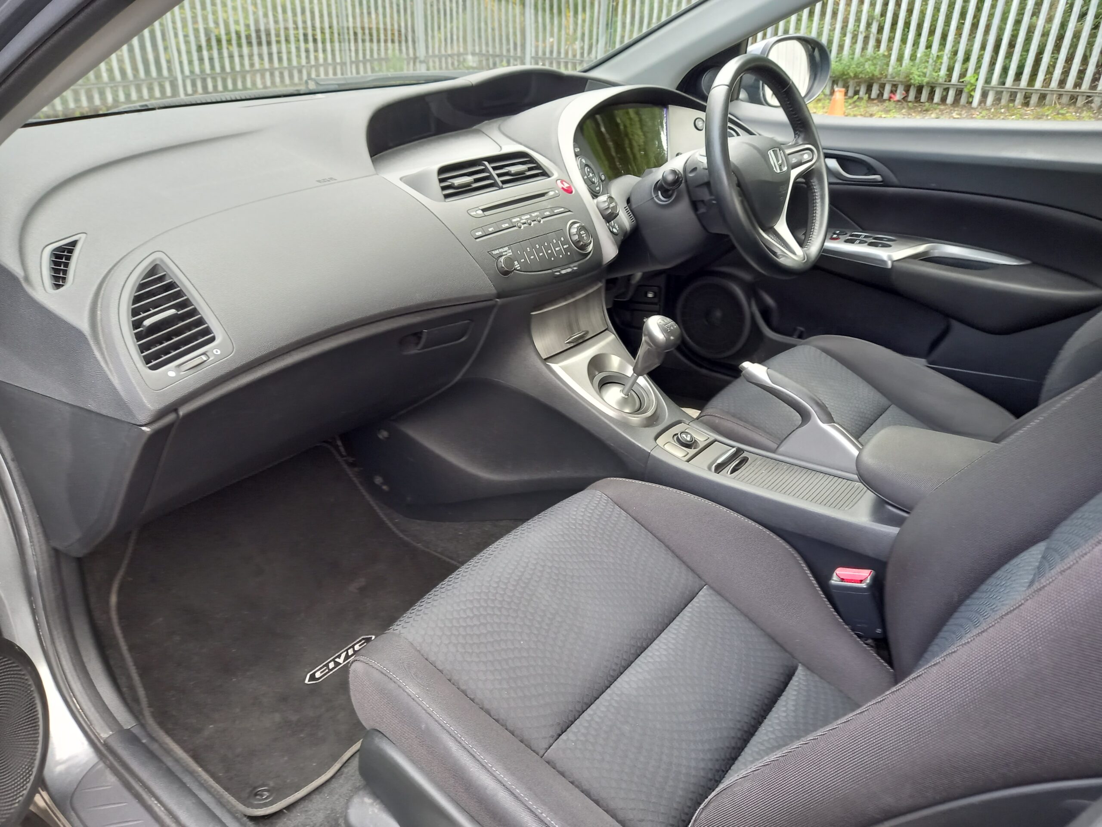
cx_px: 551
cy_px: 414
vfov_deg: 54.9
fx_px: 796
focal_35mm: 25
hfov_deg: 69.4
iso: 160
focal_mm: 4.6
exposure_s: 1/60
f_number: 2
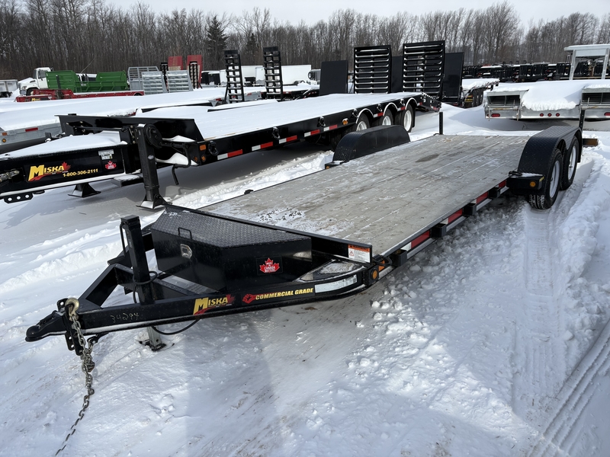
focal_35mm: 26
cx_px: 305
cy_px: 228
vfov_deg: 53.1
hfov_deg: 67.3
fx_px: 458
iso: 50
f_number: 1.6
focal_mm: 5.96
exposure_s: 1/3831
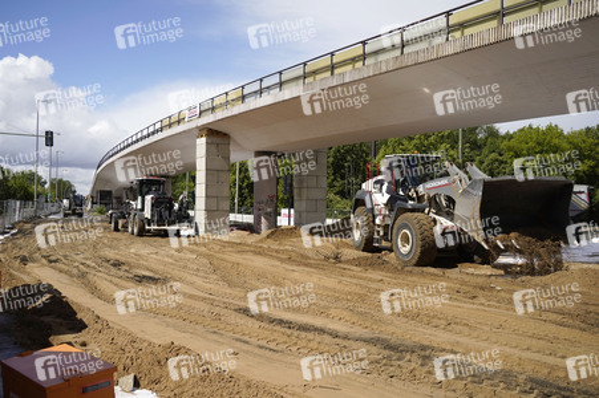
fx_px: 565
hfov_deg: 55.8
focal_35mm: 34
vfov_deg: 38.8
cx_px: 300
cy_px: 199
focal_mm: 34
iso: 320
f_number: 6.3
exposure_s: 1/2000
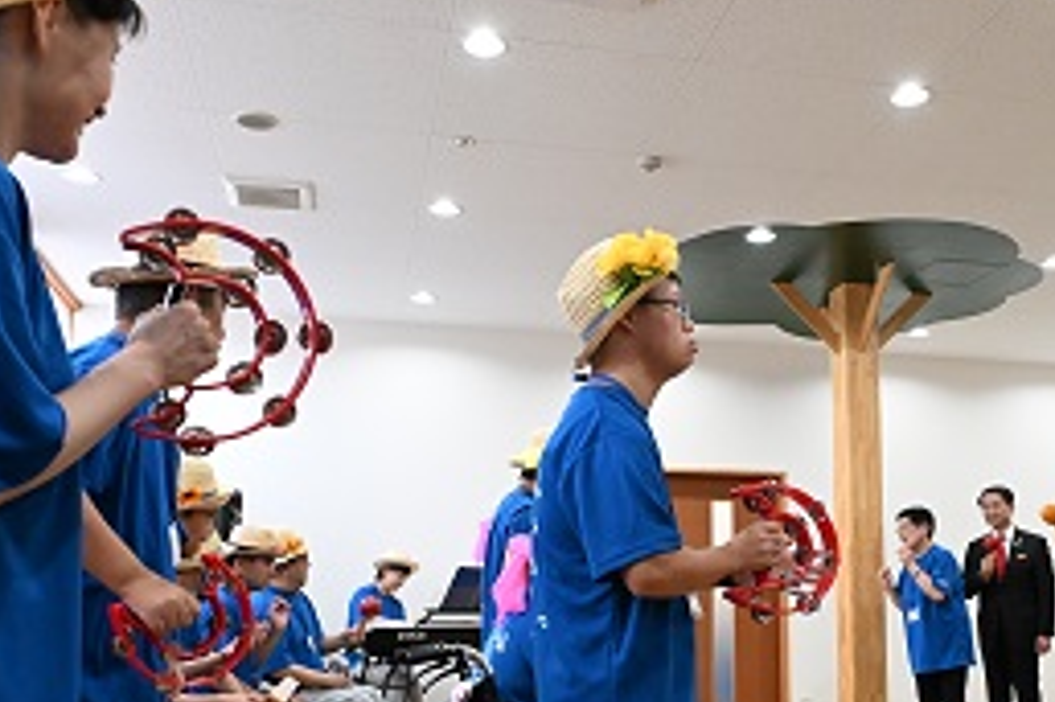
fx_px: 1230
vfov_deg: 31.5
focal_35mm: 42
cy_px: 484
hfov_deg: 46.0
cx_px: 669
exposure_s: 1/250
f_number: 5
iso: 8000
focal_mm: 27
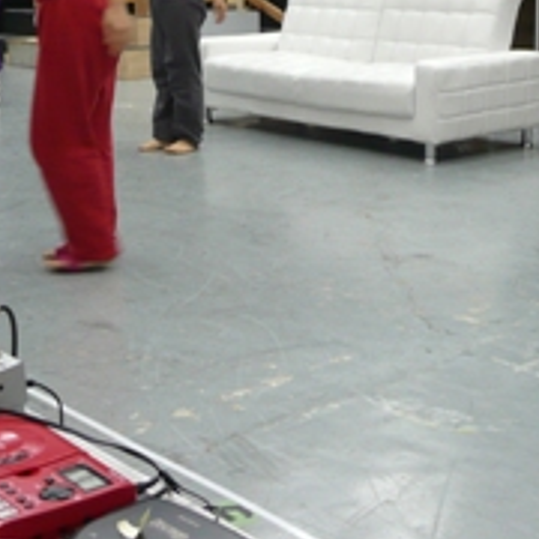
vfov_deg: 23.5
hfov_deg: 24.0
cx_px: 302
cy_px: 85
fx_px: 1268
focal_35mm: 72
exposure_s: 1/15
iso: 200
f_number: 3.6
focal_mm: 5.5
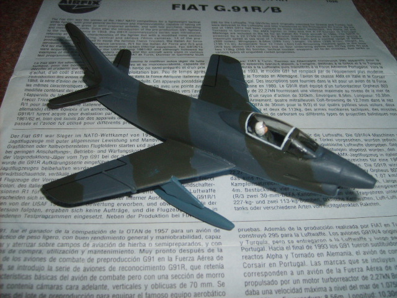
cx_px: 198
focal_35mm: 35
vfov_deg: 40.7
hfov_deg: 52.6
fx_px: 401
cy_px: 149
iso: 100
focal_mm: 5.8
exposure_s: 1/45
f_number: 2.8
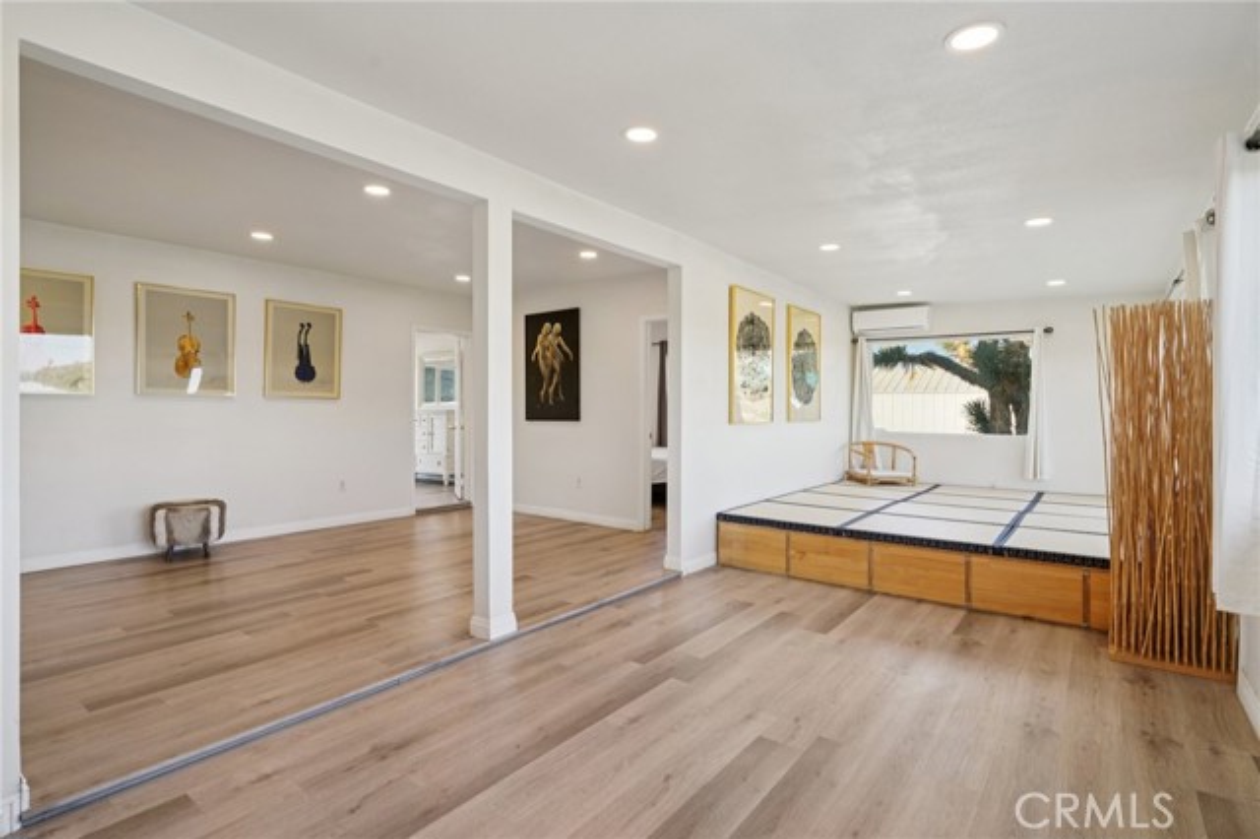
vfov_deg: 70.4
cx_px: 630
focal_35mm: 17
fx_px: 595
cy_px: 420
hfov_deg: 93.3
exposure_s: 1/30
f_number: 8
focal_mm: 17
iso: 200
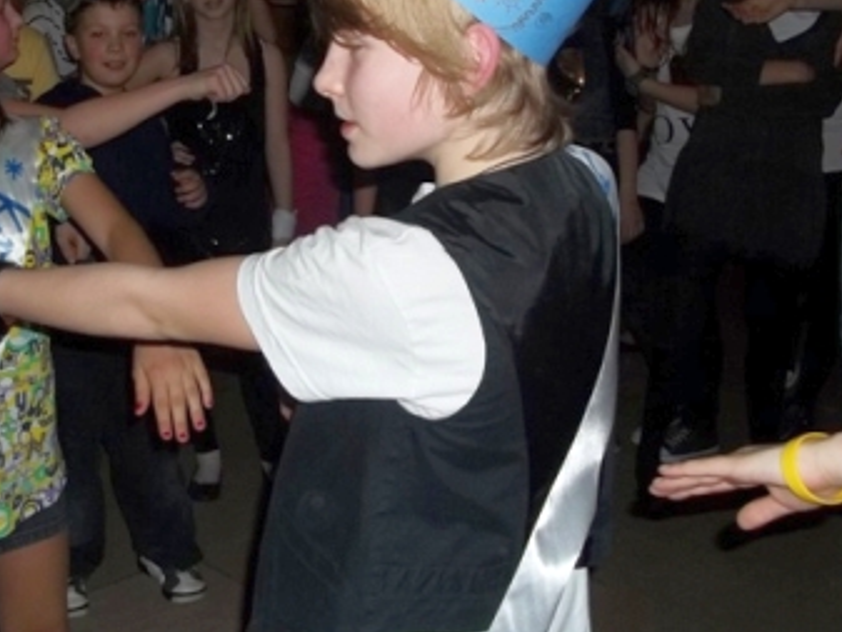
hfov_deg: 33.3
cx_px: 245
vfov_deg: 25.6
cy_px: 245
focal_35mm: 57
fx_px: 1387
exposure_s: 1/30
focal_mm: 5.7
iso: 64
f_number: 2.9
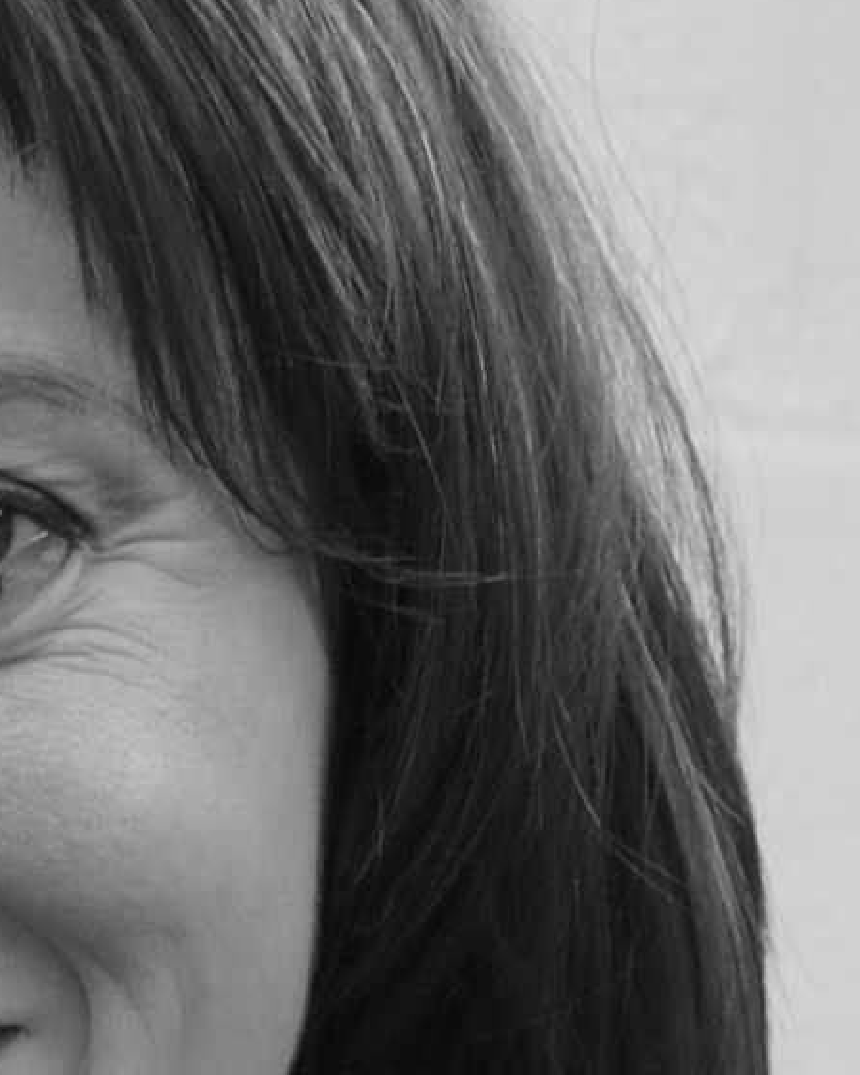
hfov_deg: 7.9
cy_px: 1075
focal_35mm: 196
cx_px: 94
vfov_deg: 9.8
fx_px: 6234
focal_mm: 26
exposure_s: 1/125
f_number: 4.2
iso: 450
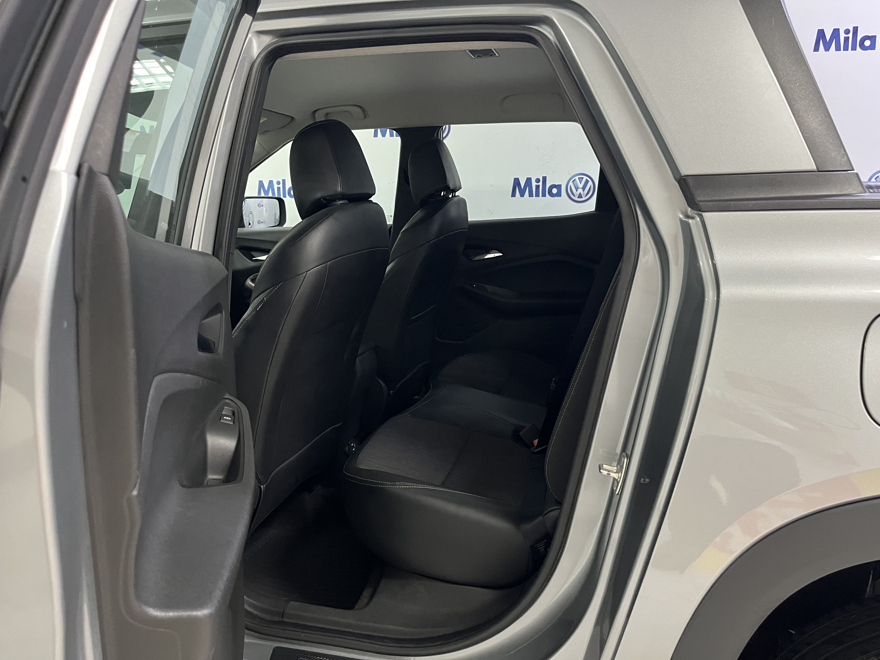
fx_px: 661
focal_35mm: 26
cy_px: 330
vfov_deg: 53.1
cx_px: 440
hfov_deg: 67.3
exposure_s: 1/40
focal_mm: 5.1
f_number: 1.6
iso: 500
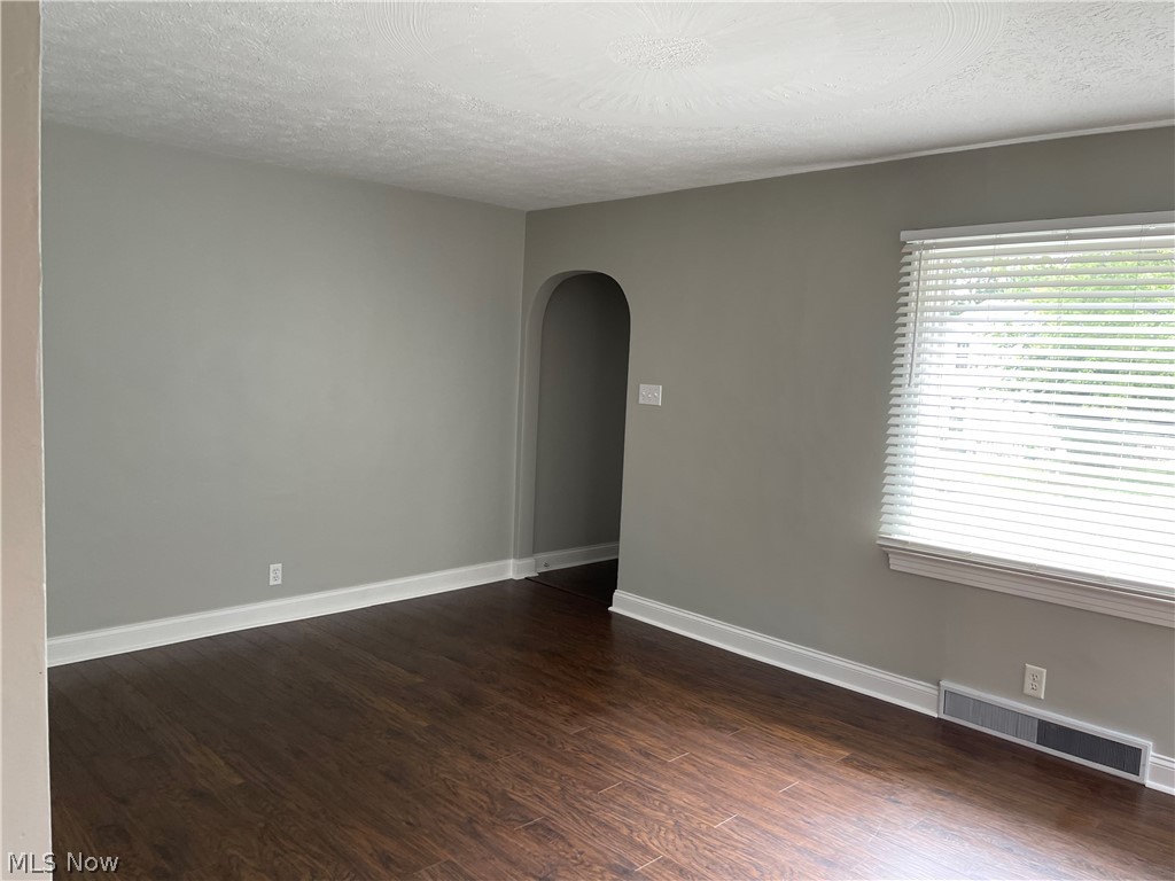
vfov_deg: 53.1
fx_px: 883
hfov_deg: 67.3
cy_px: 440
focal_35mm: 26
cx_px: 588
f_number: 1.6
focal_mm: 5.1
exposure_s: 1/120
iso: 125
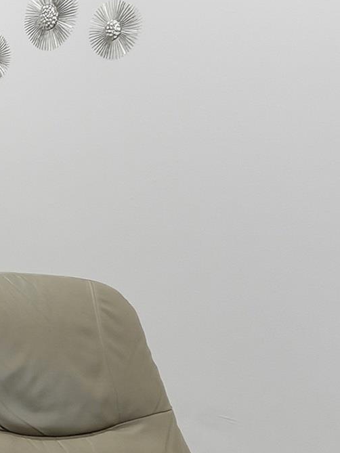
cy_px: 215
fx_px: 903
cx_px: -594
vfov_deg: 28.2
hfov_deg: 12.6
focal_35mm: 69
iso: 250
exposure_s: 1/8
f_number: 9
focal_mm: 16
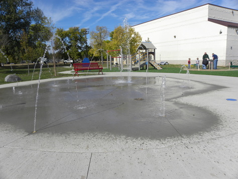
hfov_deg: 67.3
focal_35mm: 26
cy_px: 90
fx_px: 179
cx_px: 119
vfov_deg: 53.1
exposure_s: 1/402
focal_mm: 4.6
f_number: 6.3
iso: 64
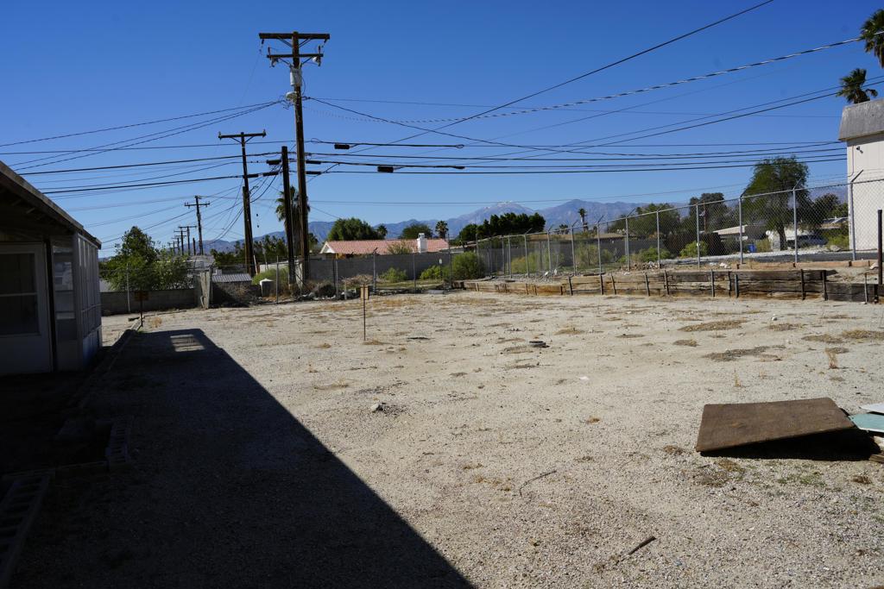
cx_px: 442
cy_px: 294
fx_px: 688
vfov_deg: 46.4
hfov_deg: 65.5
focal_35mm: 28
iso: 100
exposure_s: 1/320
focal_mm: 28
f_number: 10
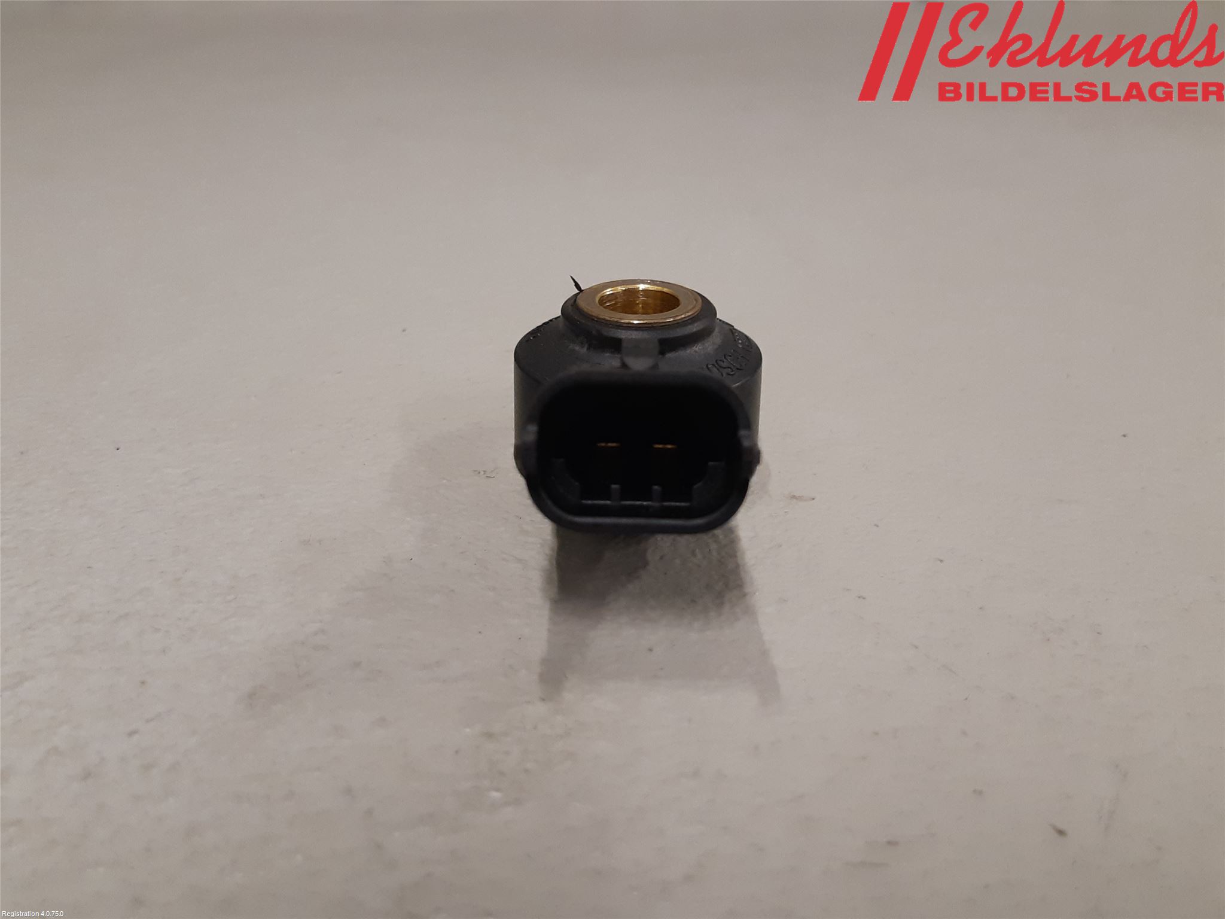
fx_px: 920
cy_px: 460
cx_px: 612
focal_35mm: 26
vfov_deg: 53.1
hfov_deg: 67.3
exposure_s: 1/50
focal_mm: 3.93
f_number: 1.7
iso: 160
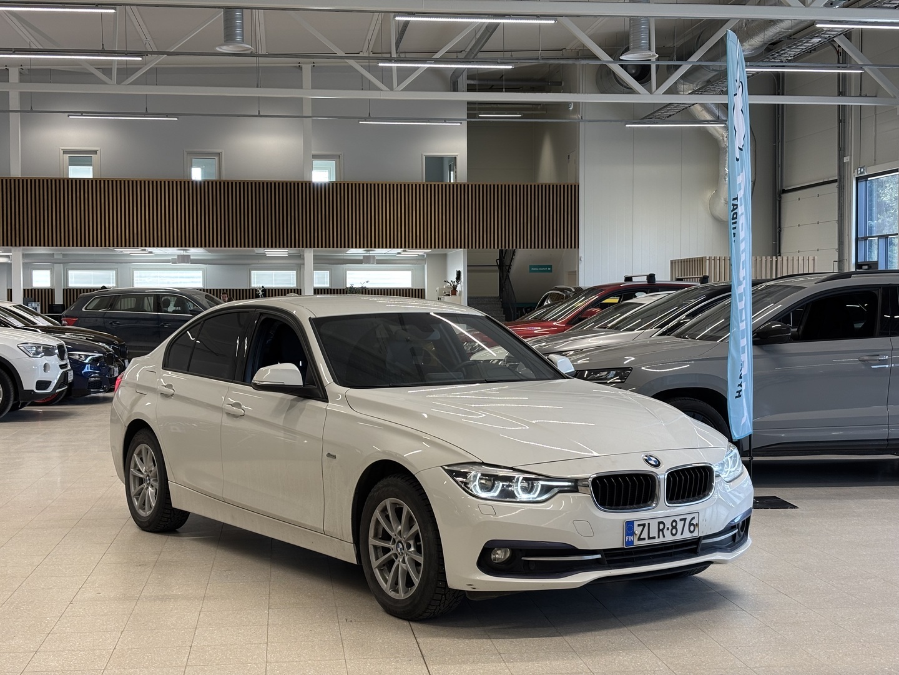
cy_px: 338
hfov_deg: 36.8
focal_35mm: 52
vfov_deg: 28.0
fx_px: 1350
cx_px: 450
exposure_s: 1/101
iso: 50
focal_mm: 5.96
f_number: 1.6
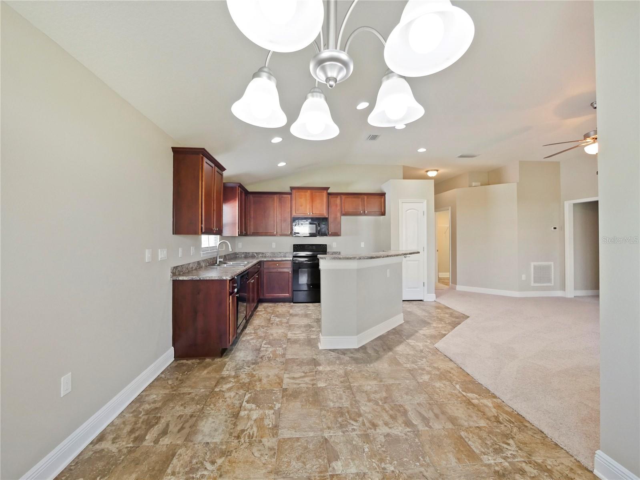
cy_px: 240
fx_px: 259
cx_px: 320
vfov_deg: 85.7
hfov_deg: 102.1
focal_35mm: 14
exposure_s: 1/60
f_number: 4
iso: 640
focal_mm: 7
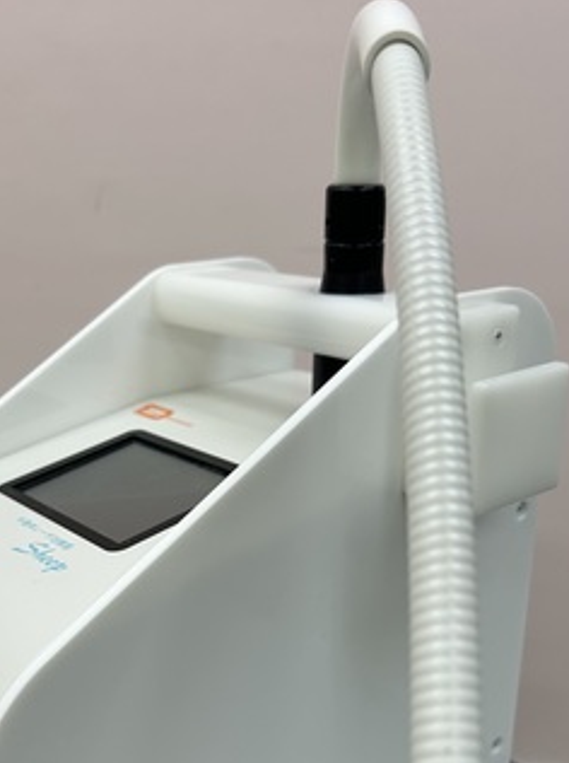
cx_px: 210
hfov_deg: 32.6
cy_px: 560
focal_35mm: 44
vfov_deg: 41.9
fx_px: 967
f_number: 1.5
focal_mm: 5.7
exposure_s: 1/175
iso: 40
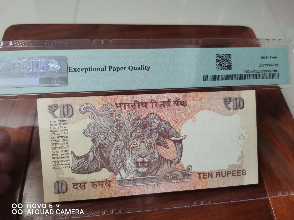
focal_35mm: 26
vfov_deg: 53.1
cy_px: 110
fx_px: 221
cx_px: 147
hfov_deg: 67.3
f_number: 1.8
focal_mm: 4.75
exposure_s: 1/33.3
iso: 640
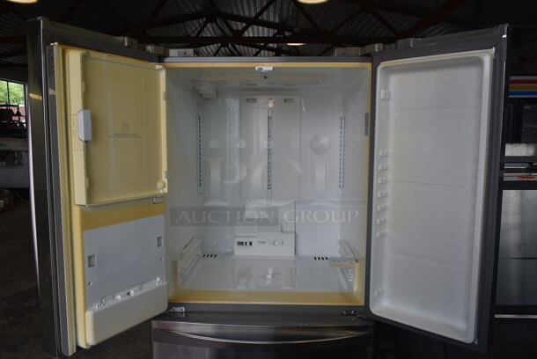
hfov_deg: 67.3
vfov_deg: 48.0
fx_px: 403
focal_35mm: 27
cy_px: 180
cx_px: 268
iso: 100
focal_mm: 18
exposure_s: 1/60
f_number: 8
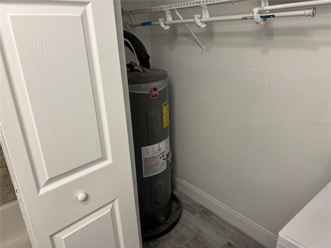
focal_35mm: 26
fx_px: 249
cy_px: 124
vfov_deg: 53.1
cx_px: 166
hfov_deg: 67.3
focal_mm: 5.7
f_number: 1.5
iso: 64
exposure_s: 1/60
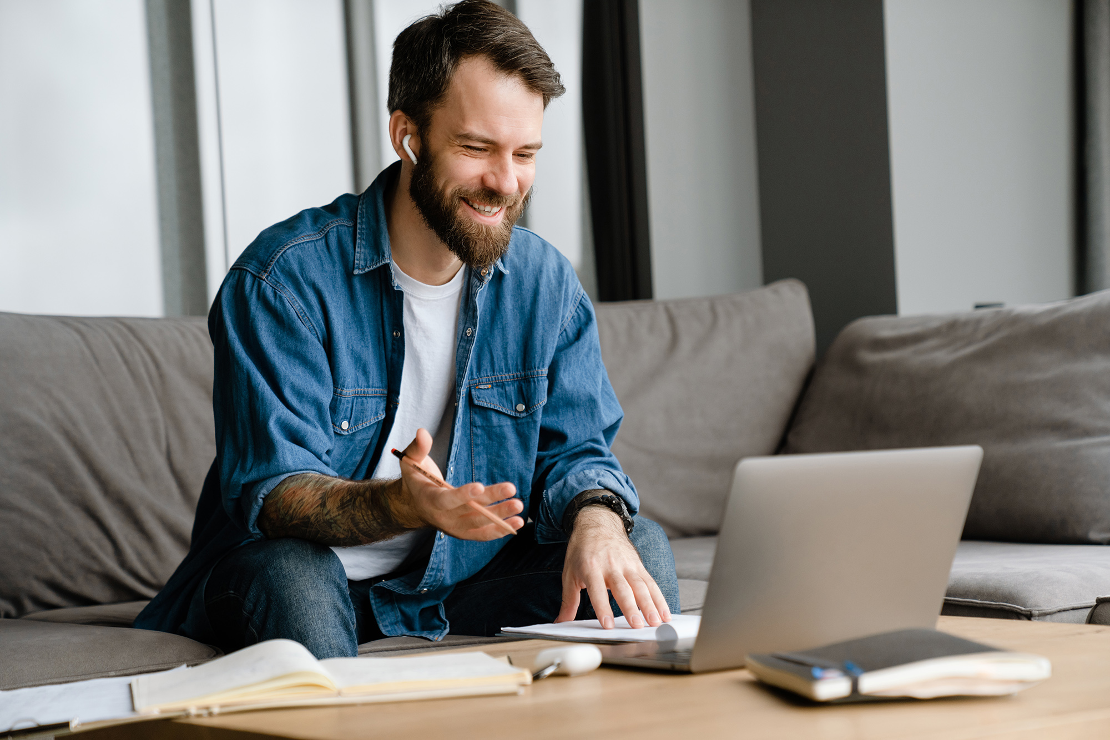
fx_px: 2158
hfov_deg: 28.8
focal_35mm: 70
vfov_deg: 19.5
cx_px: 555
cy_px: 370
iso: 1000
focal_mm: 70
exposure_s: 1/250
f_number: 3.2
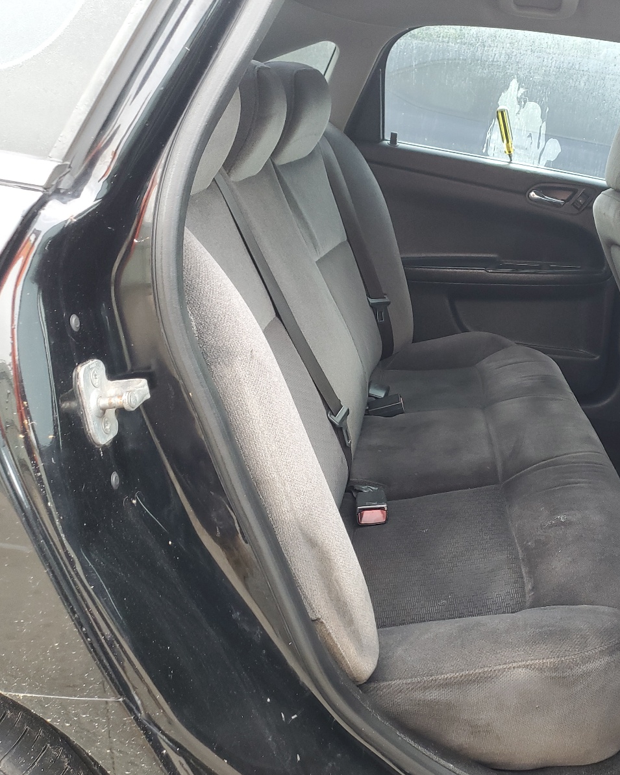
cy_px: 388
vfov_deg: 52.8
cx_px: 488
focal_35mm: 34
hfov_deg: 41.6
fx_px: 780
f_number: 1.5
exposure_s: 1/60.2
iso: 77
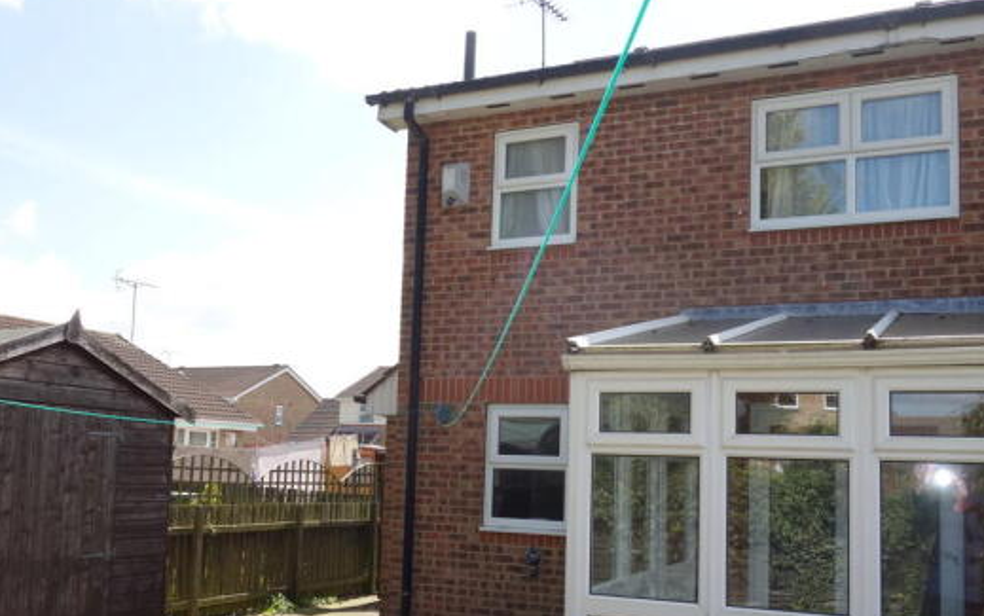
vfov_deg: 35.3
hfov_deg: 54.0
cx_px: 494
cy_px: 371
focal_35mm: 36
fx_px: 966
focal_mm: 10.4
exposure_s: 1/250
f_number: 5.6
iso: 125
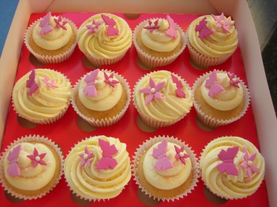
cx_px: 138
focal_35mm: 38
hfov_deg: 49.0
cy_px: 104
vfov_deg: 37.7
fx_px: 304
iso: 64
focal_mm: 7.8
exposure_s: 1/66
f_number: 2.8
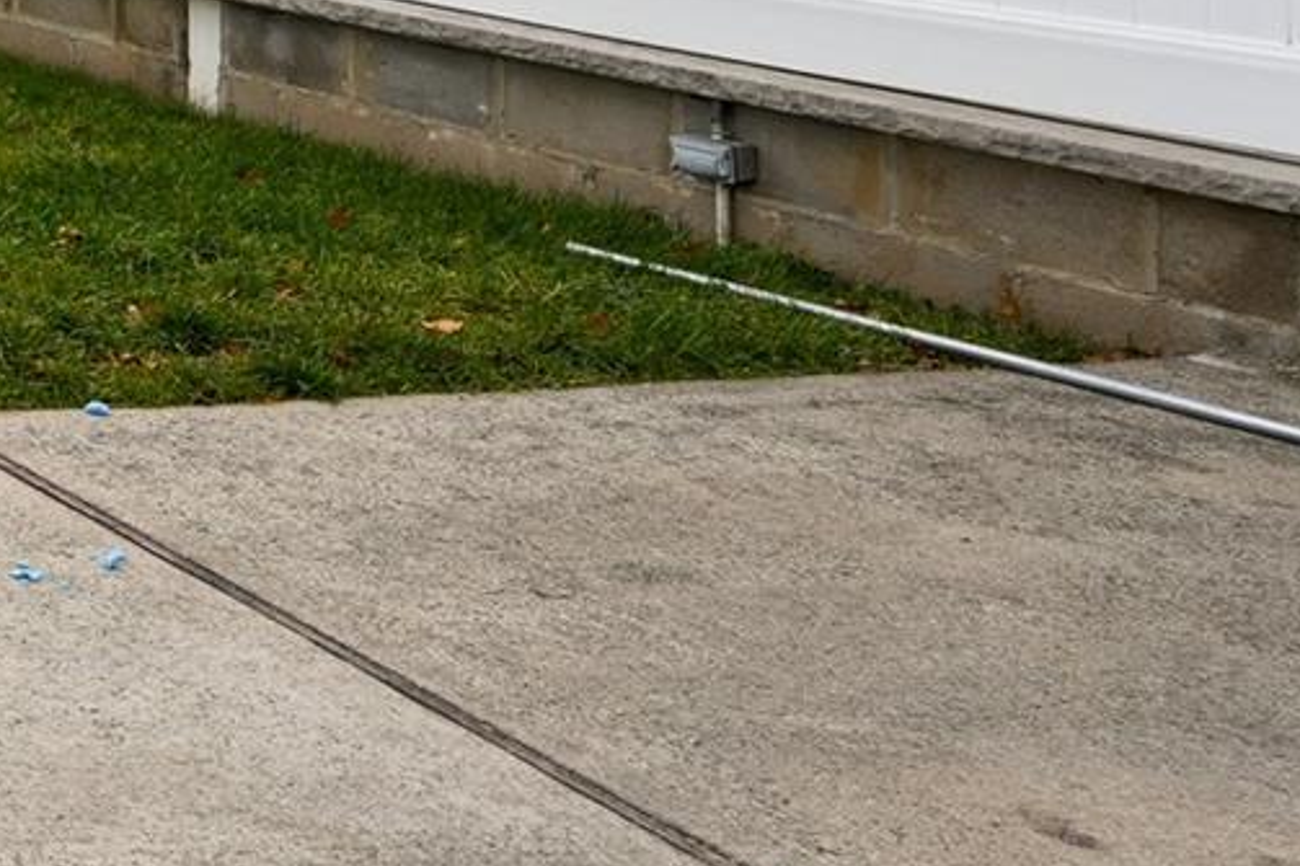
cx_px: -1295
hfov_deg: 19.4
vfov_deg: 21.1
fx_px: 2058
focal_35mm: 57
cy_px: -323
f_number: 9
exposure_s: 1/125
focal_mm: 14
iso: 200
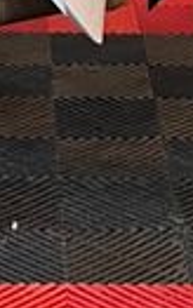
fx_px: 1429
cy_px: -299
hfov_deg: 7.7
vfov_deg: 11.2
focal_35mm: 170
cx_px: 7
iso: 200
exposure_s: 1/60
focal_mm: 5.1
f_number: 1.6
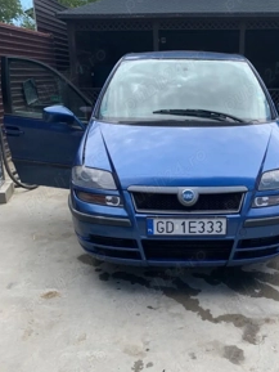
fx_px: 387
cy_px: 196
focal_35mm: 36
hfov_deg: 39.1
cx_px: 190
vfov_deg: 51.3
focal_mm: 4.25
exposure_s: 1/842
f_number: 1.8
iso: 25
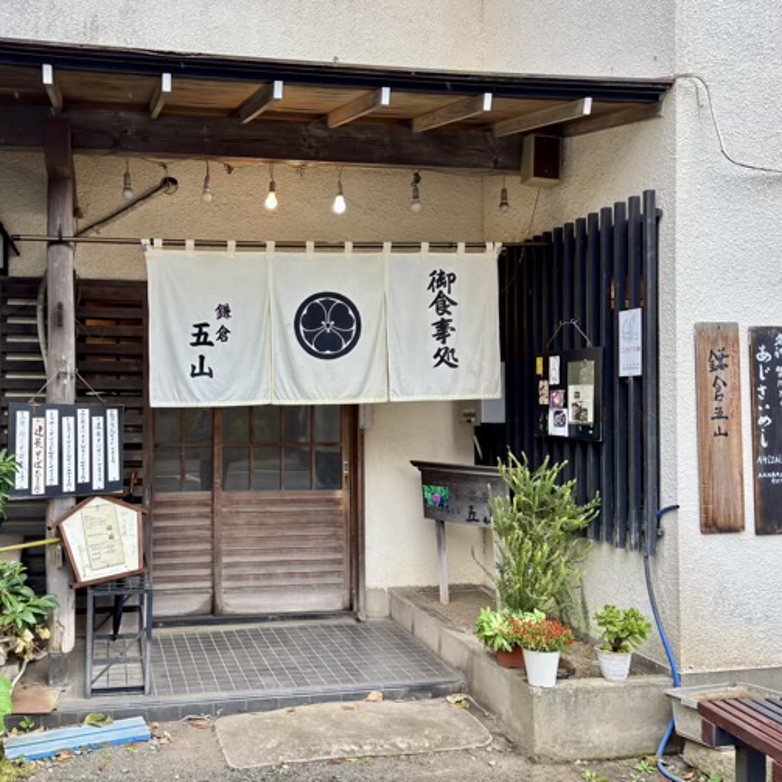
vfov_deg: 51.1
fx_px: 818
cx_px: 257
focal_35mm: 32
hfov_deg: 50.1
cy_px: 396
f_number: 1.6
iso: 32
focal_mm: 5.96
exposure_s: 1/121
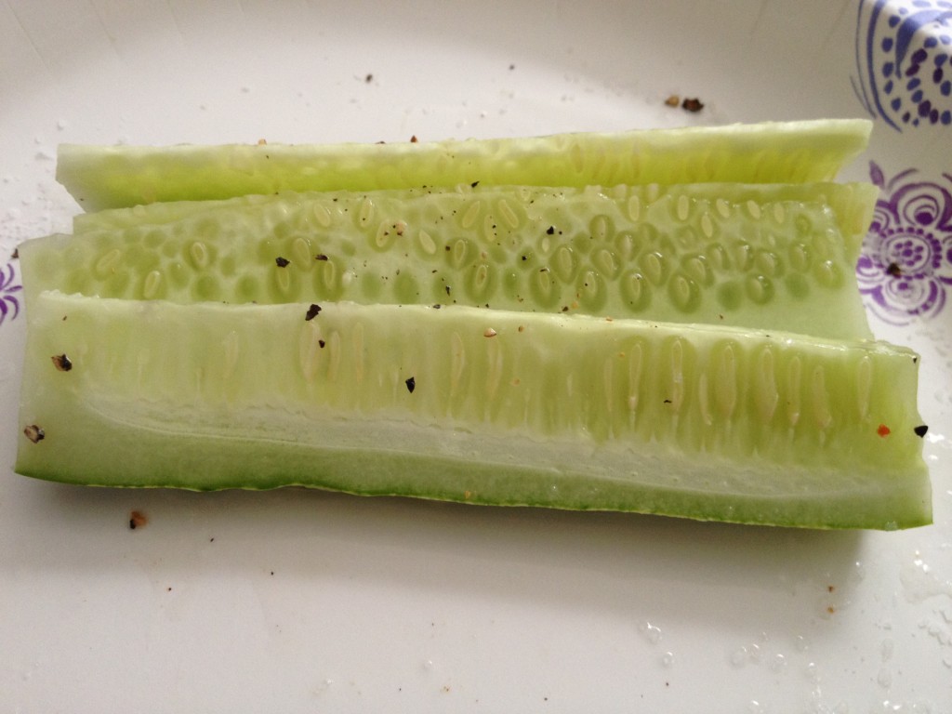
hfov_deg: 52.6
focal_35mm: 35
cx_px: 476
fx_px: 963
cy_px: 357
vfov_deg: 40.7
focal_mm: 4.28
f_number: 2.4
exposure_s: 1/20
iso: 125
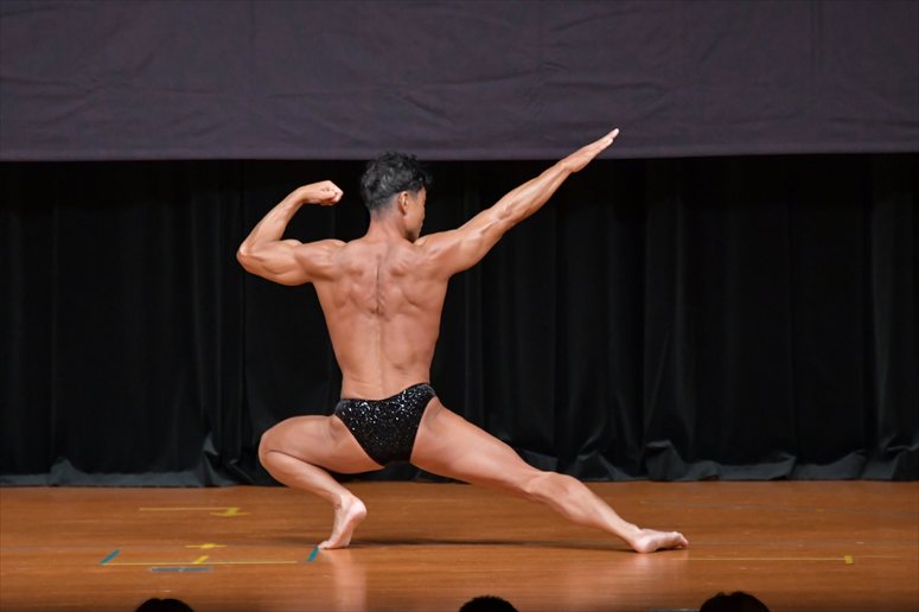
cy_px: 306
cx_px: 460
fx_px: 7655
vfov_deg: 4.6
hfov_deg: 6.9
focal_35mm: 300
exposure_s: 1/400
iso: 5000
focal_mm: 200
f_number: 5.6
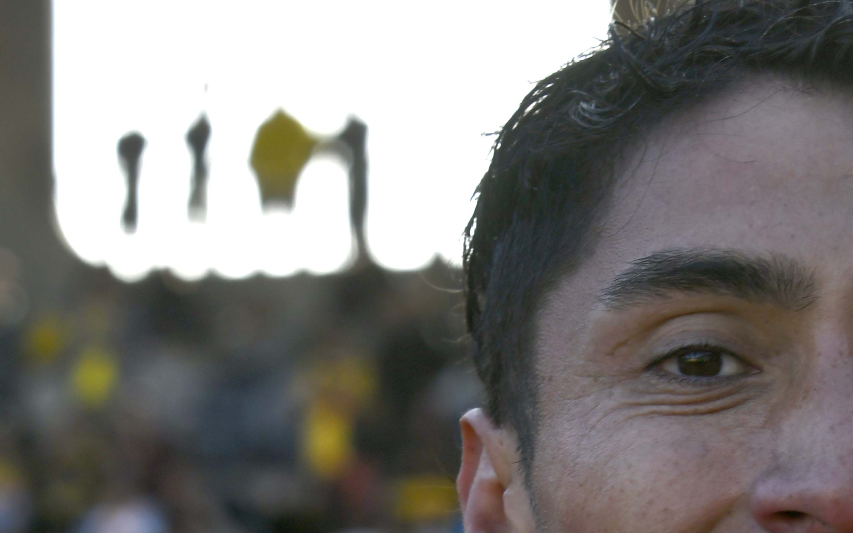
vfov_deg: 5.0
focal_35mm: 261
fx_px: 6068
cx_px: 729
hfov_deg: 8.0
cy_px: 762
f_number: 5
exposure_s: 1/320
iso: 125
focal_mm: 80
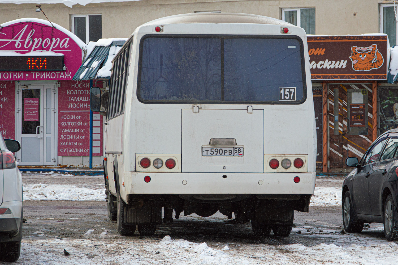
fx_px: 1325
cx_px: 199
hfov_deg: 17.1
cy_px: 132
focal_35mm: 120
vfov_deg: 11.4
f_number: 5.6
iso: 100
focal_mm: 80
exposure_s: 1/500
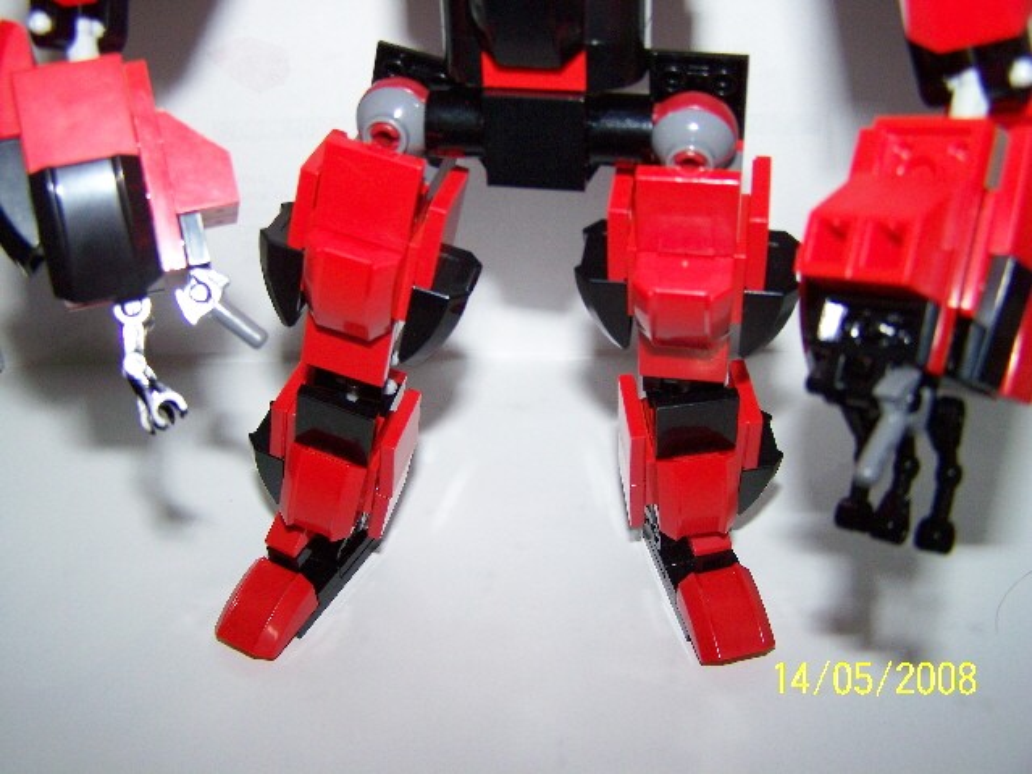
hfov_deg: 49.0
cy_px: 387
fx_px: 1133
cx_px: 516
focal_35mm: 38
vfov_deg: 37.7
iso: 80
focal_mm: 6.3
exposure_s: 1/60
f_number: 2.8
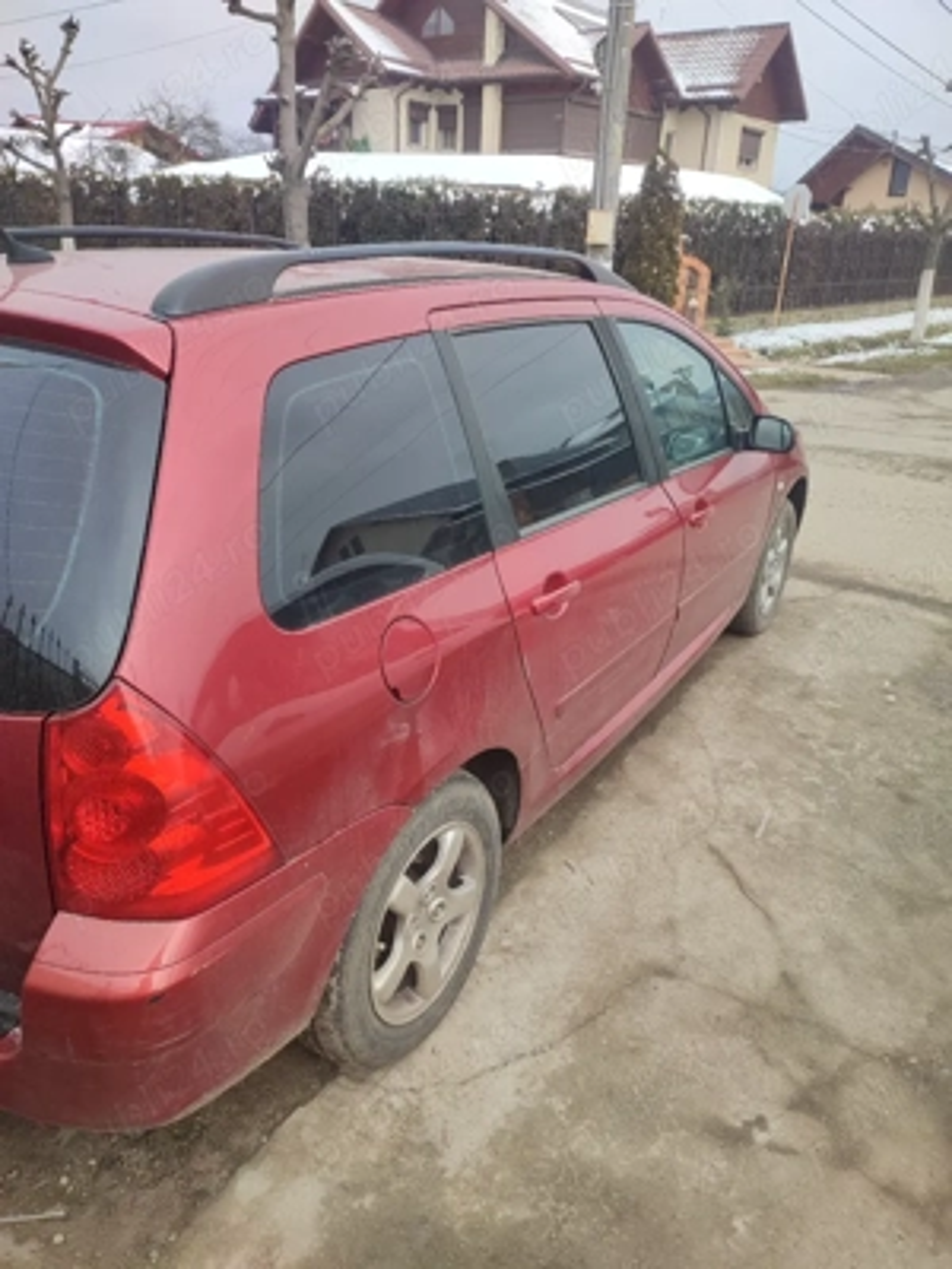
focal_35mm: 25
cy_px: 634
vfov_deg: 69.4
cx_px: 476
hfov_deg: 54.9
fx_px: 917
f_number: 1.9
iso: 50
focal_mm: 6.04
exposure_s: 1/303
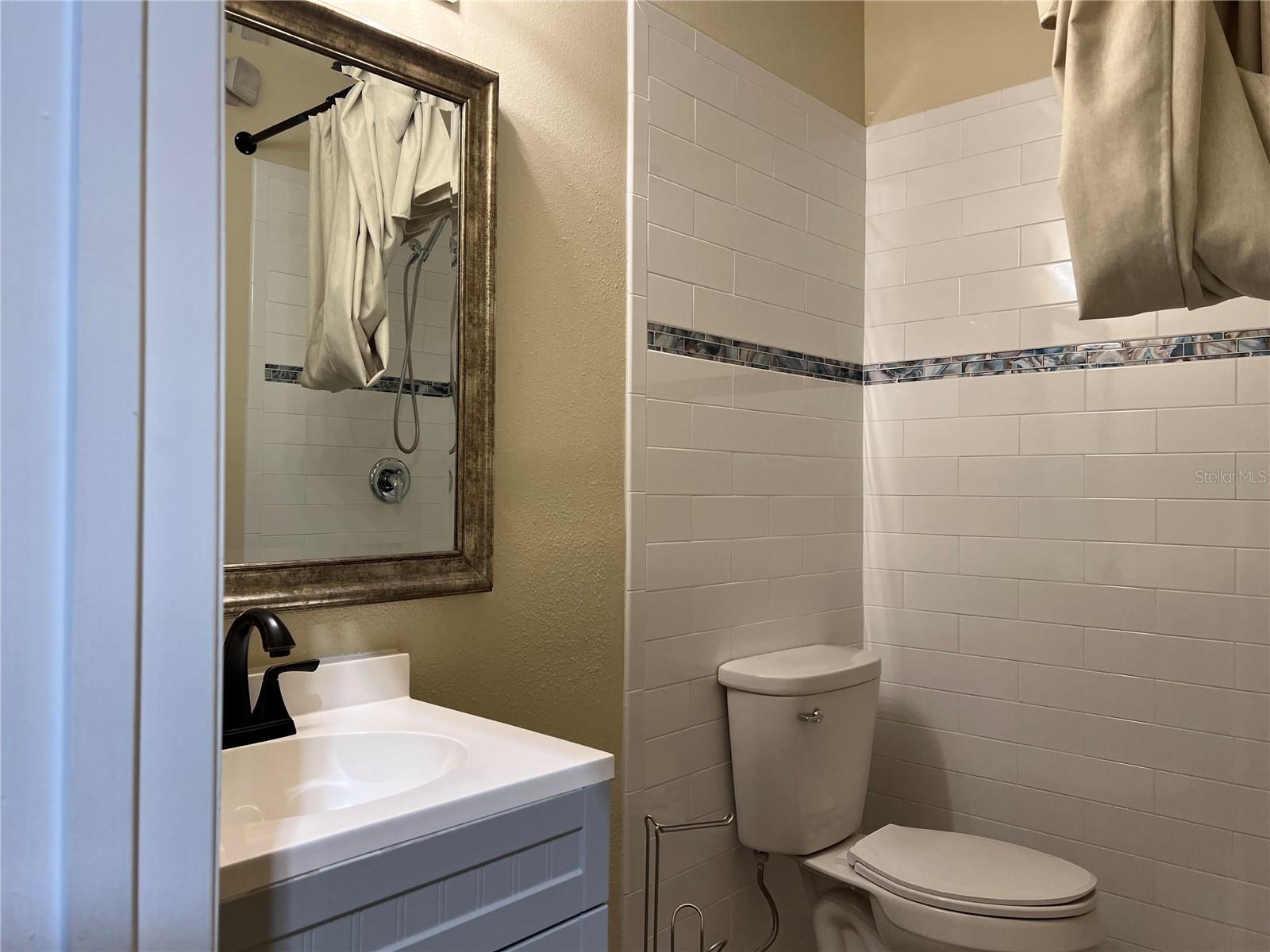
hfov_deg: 67.3
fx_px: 954
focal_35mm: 26
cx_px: 635
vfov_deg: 53.1
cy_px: 476
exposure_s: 1/120
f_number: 1.5
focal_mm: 5.7
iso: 80
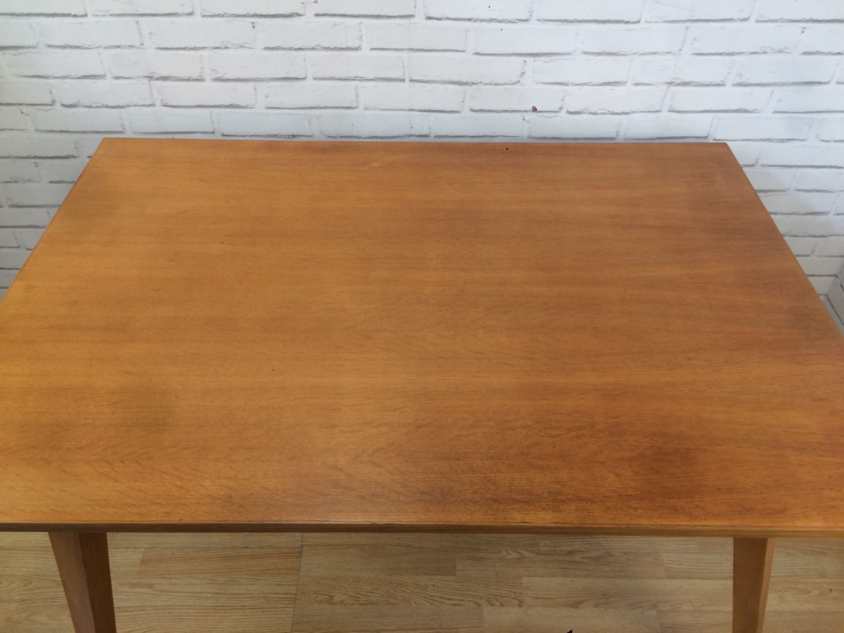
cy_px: 316
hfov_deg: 61.7
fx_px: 707
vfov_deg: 48.2
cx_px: 422
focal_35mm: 29
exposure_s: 1/33
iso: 40
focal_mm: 4.15
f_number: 2.2
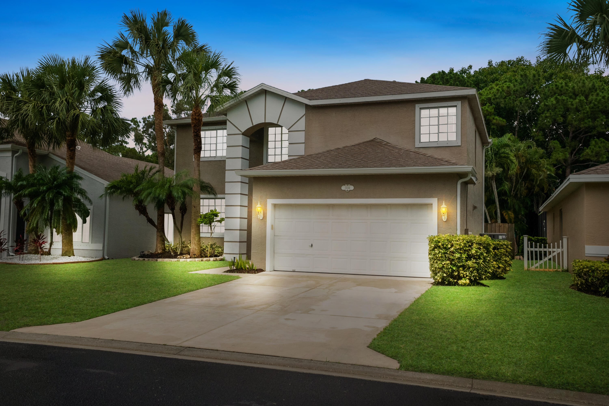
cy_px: 203
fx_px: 558
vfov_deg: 40.0
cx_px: 304
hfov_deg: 57.2
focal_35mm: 33
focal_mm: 33
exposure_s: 1/320
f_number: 9
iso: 2000
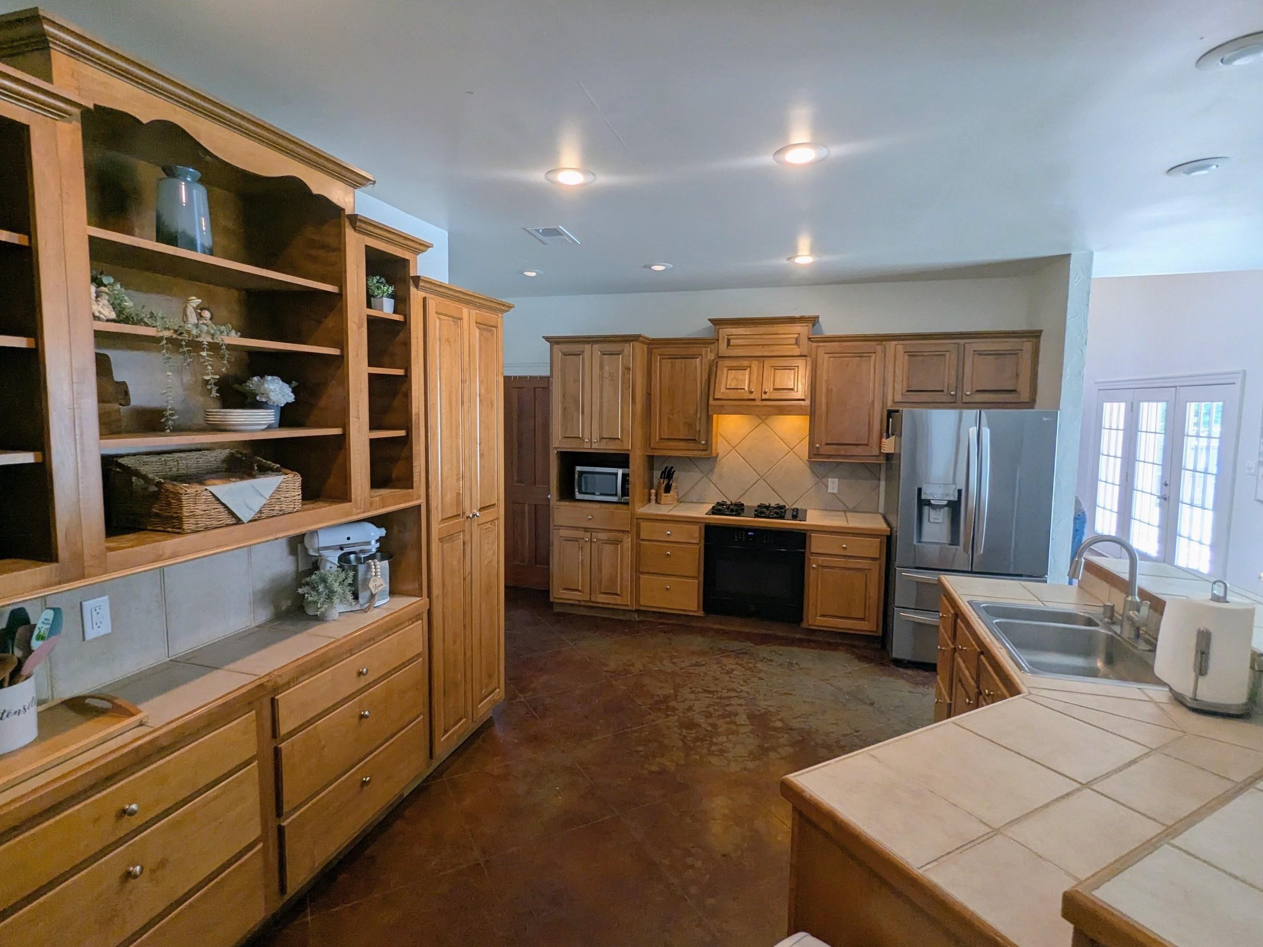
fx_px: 620
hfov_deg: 91.0
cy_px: 461
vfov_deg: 74.7
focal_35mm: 17
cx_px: 619
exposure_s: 1/120
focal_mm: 2.35
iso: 200
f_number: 2.2
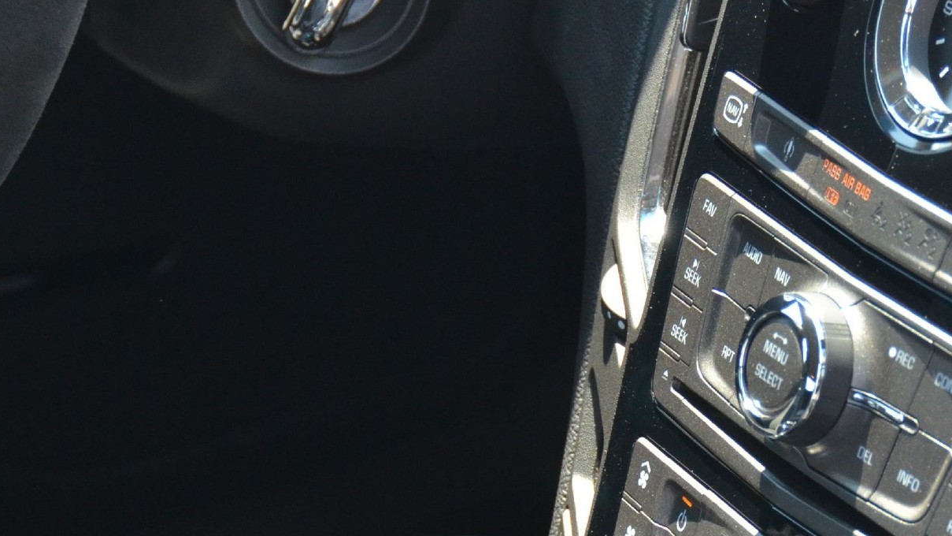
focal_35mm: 227
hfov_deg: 9.5
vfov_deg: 5.3
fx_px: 5730
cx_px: 677
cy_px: 382
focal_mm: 70
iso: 1100
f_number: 5
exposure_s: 1/500
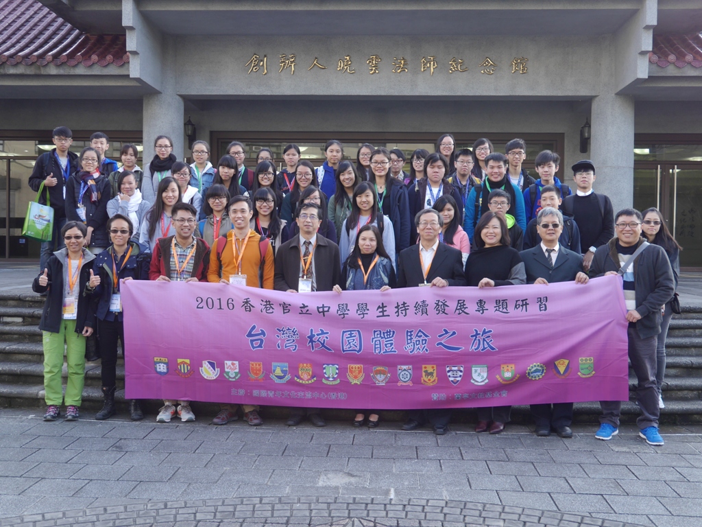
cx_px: 351
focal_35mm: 38
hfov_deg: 49.0
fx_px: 771
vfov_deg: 37.7
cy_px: 264
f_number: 4.5
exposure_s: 1/80
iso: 160
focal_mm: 19
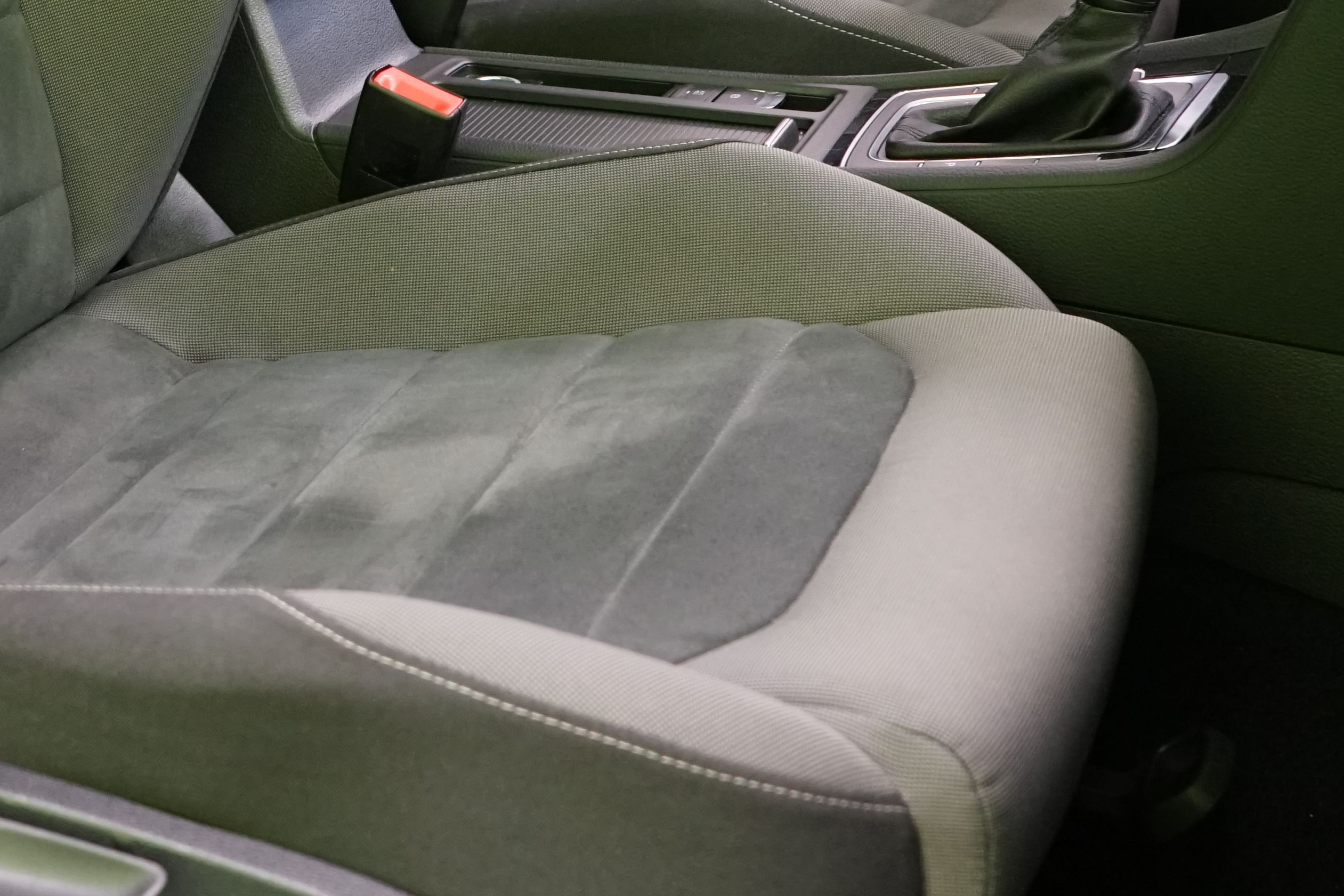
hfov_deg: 28.8
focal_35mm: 69
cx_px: 326
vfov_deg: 18.9
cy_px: -107
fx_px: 2576
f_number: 5
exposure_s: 1/20
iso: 2500
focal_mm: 29
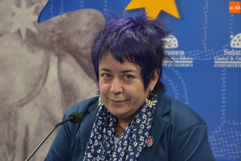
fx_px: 780
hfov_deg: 17.6
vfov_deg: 11.8
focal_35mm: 117
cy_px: 80
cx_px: 121
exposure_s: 1/60
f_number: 5
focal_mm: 75
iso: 560
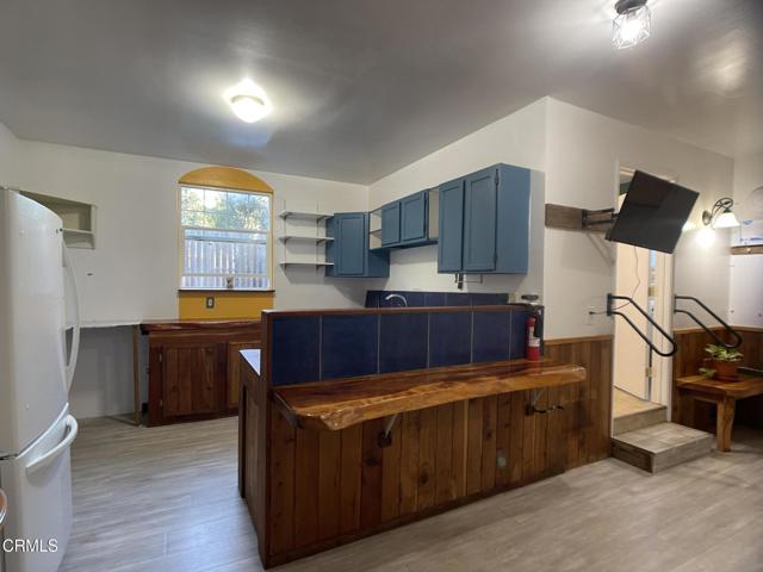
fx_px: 551
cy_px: 286
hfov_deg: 69.4
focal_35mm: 25
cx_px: 382
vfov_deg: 54.9
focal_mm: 5.1
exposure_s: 1/60
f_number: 1.6
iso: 200
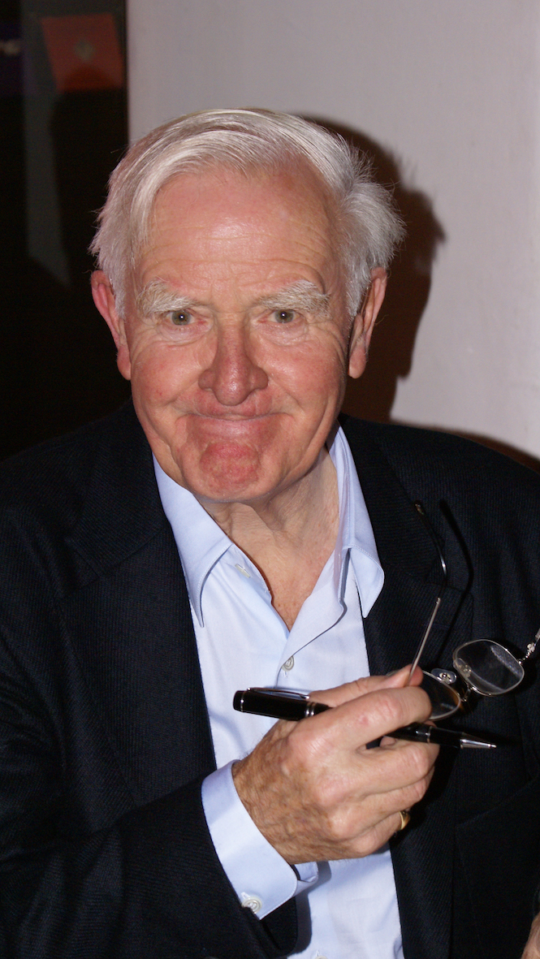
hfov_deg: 13.8
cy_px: 483
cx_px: 224
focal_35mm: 88
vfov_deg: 24.3
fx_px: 2226
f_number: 5.6
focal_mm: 55
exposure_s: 1/80
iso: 400
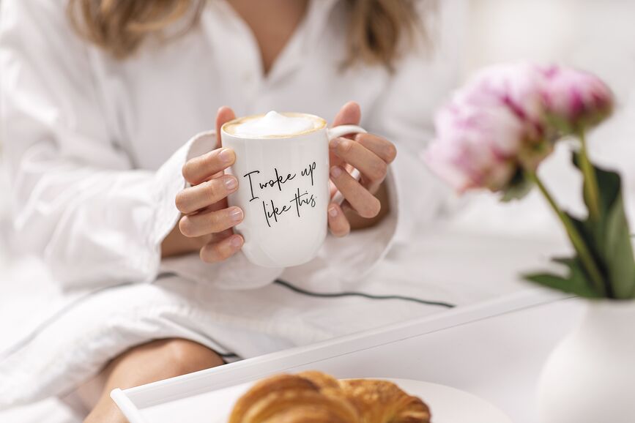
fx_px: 1499
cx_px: 318
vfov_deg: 16.1
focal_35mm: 85
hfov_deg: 23.9
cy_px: 212
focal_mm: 85
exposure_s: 1/320
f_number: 1.8
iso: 320
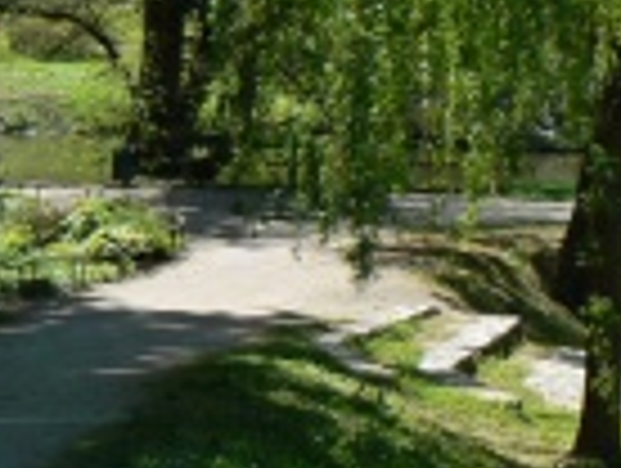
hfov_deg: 10.8
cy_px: -308
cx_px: 909
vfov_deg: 8.2
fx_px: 3181
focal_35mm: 177
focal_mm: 8.1
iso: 80
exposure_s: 1/250
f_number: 5.6
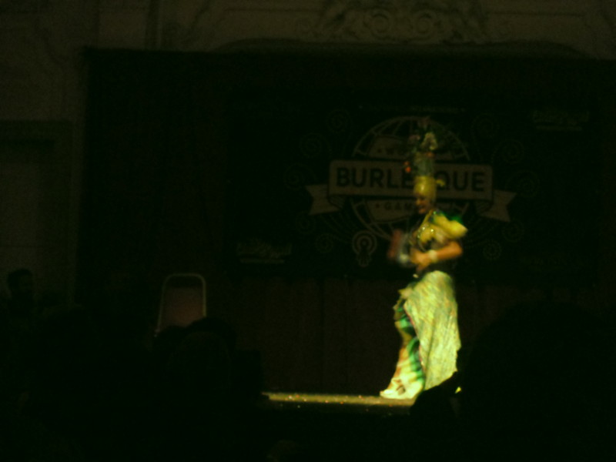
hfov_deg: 18.2
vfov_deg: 13.7
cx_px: 308
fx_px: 1922
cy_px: 231
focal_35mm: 108
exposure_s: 1/8
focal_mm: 19.6
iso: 800
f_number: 5.9
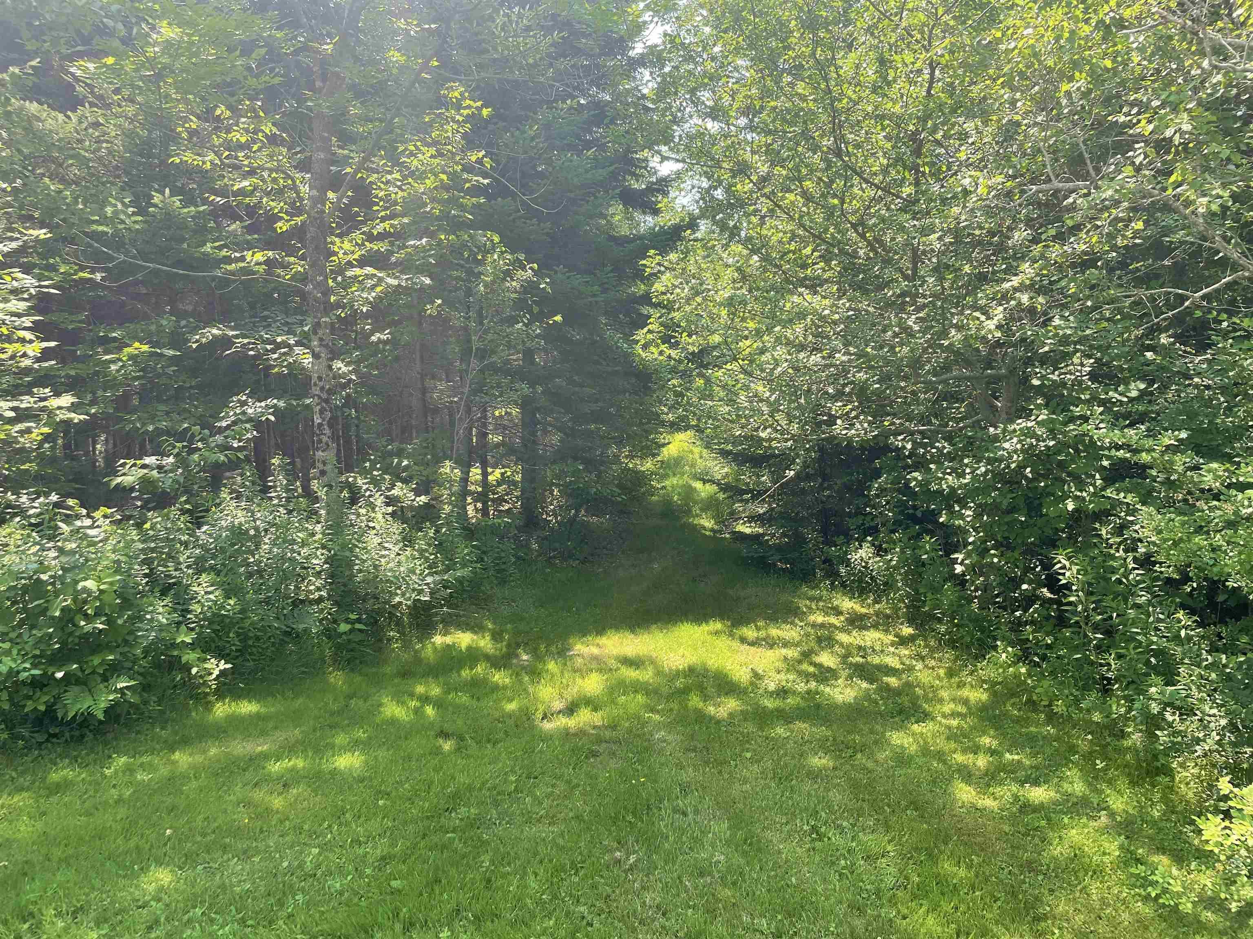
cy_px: 470
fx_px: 941
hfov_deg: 67.3
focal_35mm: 26
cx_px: 626
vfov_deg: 53.1
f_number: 1.6
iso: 32
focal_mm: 4.2
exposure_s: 1/686
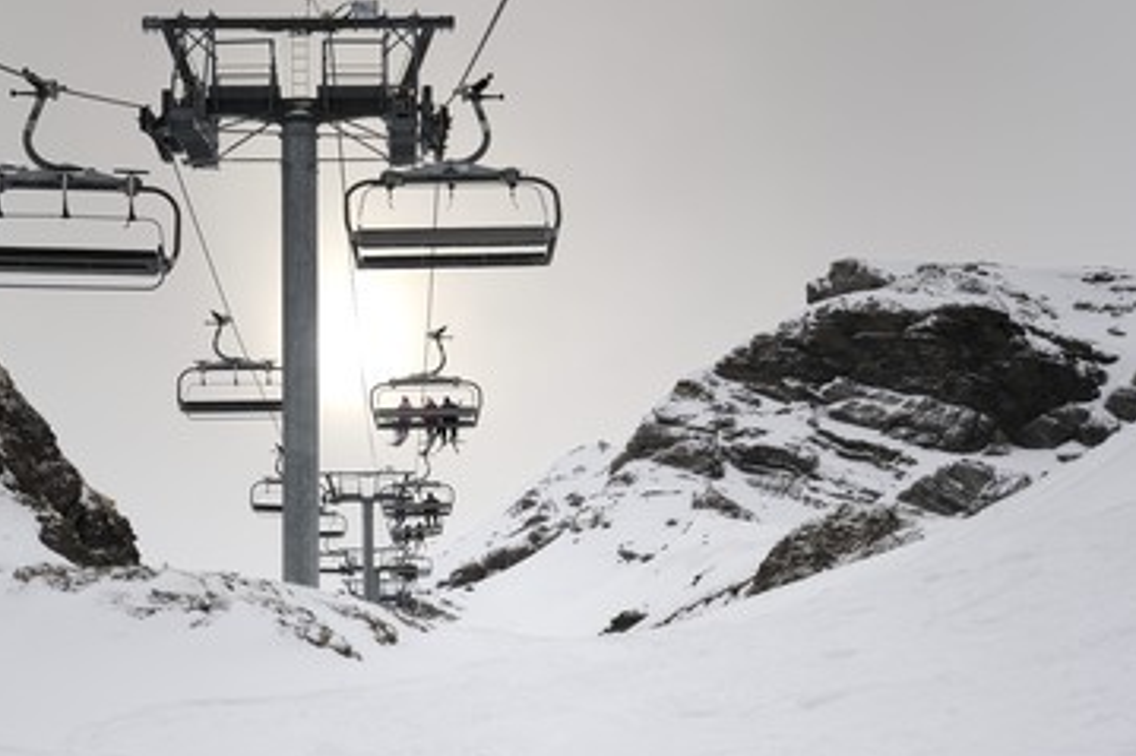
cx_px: 478
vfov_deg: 16.6
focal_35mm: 82
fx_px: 2586
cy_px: 329
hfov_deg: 24.7
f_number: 14
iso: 400
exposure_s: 1/640
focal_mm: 70
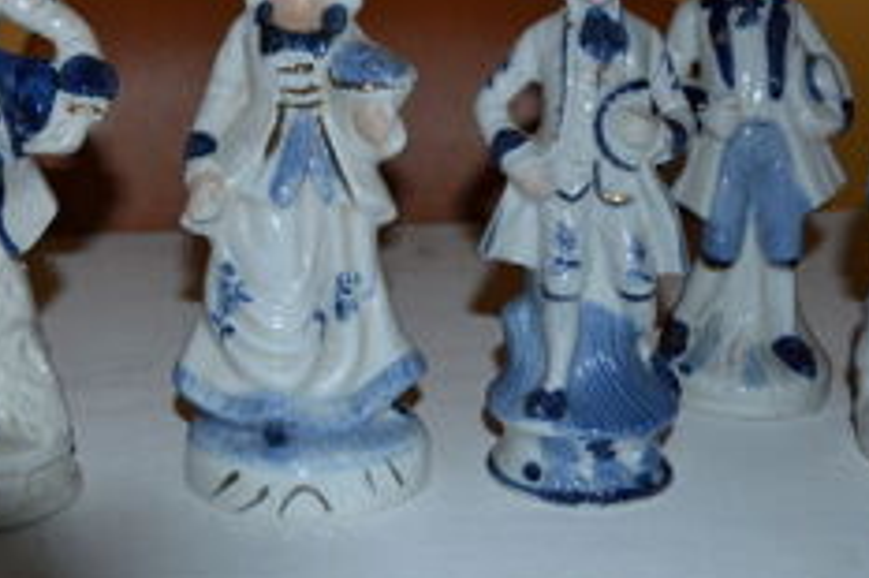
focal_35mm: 68
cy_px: 93
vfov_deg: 19.7
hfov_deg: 29.2
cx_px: 209
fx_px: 1640
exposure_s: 1/60
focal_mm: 22
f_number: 4
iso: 360
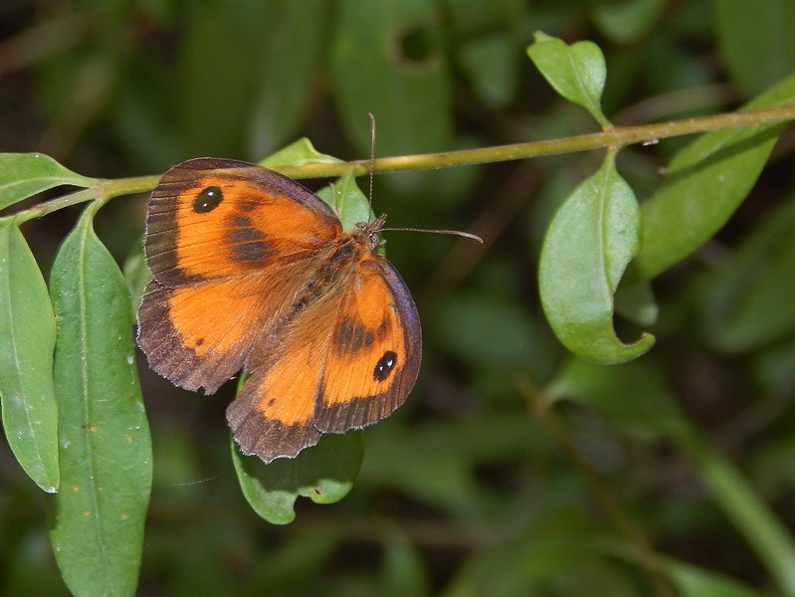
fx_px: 3263
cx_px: 398
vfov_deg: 10.5
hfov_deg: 13.9
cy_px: 298
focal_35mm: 142
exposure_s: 1/30
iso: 140
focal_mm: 25.3
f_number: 9.8
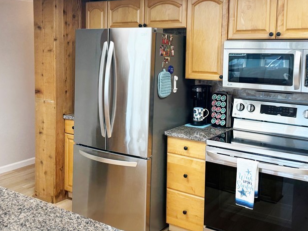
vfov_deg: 35.7
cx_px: 135
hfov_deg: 46.7
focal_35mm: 40
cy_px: 82
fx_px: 356
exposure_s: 1/120
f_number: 1.78
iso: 125
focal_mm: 6.76
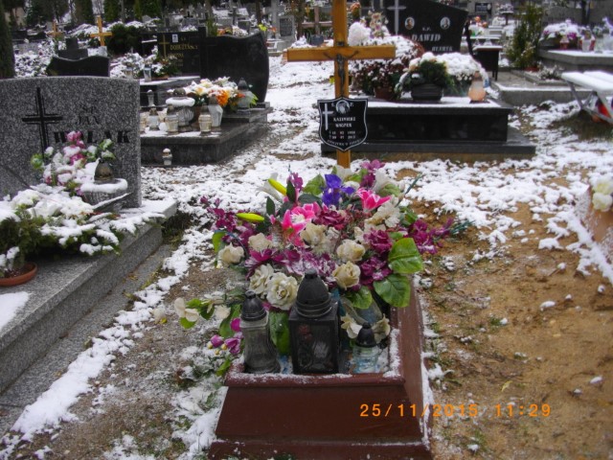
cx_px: 306
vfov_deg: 44.2
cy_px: 230
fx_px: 567
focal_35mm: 32
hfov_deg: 56.8
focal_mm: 5.7
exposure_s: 1/250
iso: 100
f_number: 2.9
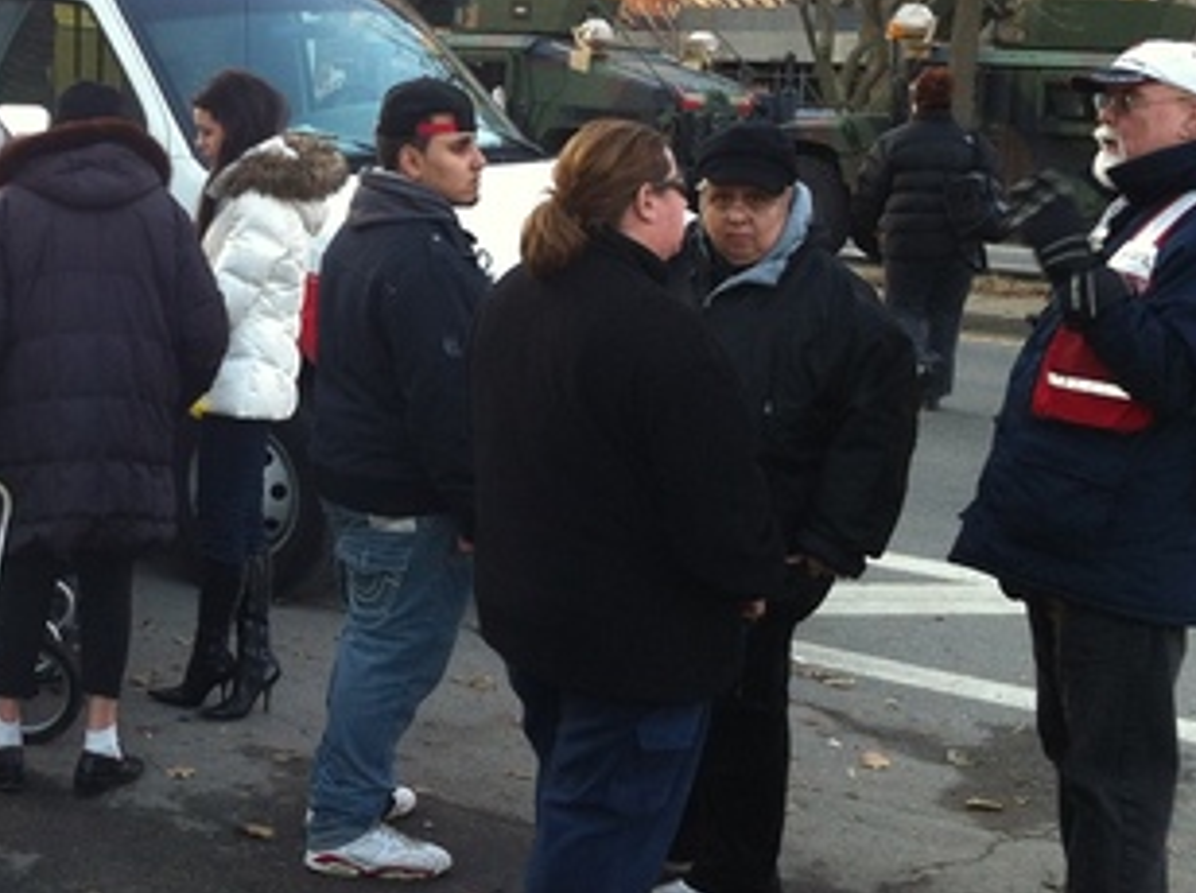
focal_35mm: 76
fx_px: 2622
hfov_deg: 24.9
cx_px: 95
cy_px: 256
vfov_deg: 19.2
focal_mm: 3.85
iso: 100
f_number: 2.8
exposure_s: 1/40
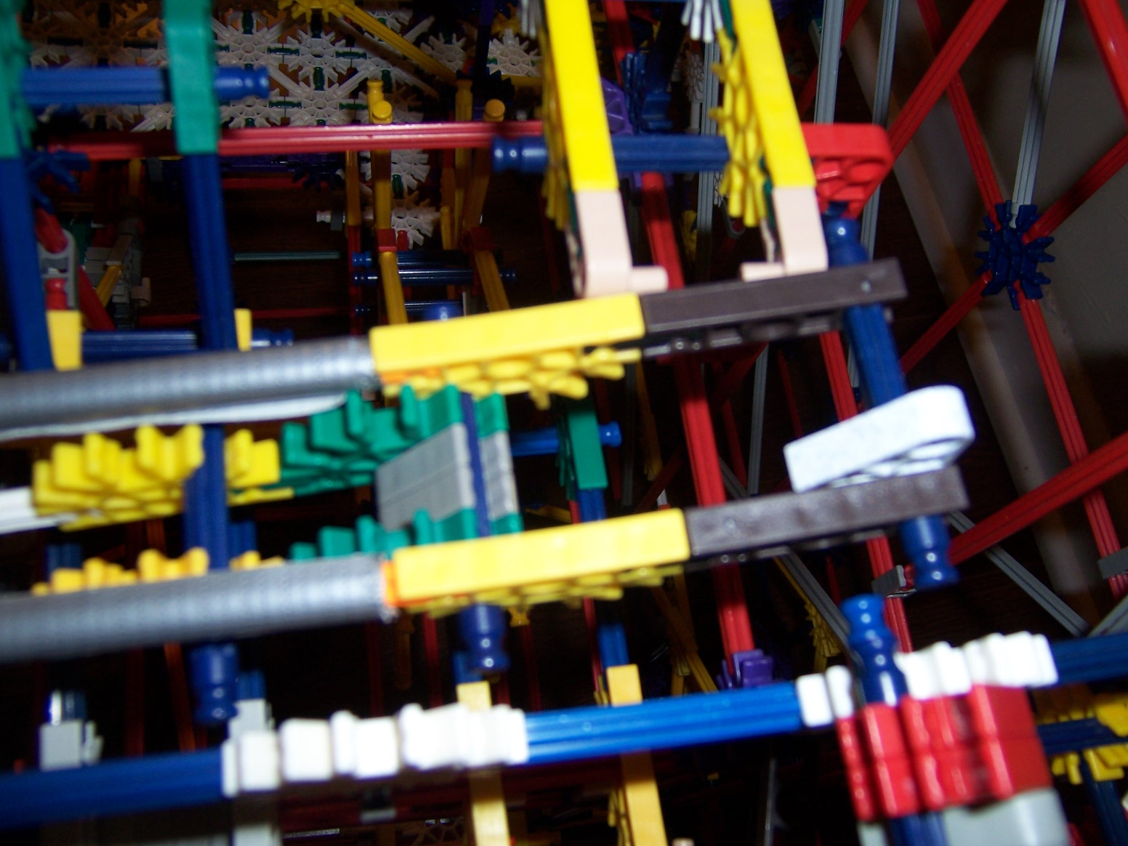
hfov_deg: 55.4
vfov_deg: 42.9
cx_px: 564
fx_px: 1075
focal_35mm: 33
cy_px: 423
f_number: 2.8
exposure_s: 1/60
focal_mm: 5.5
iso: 80
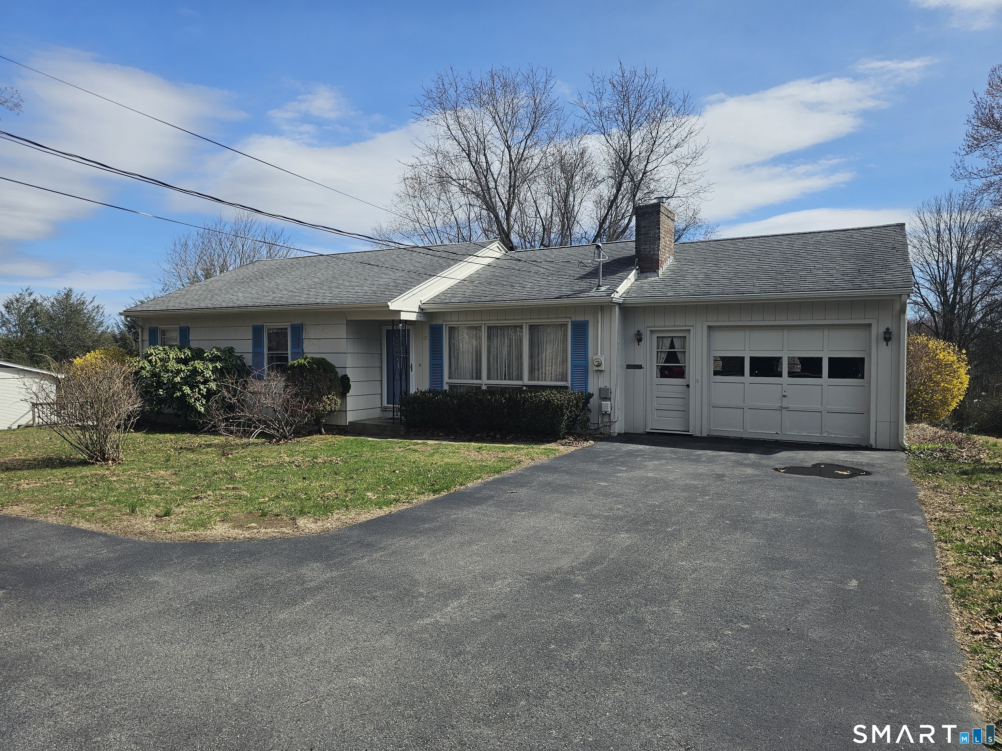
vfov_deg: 58.9
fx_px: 666
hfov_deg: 73.9
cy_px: 376
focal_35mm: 23
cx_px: 501
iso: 10
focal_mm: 6.3
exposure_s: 1/845
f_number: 1.7
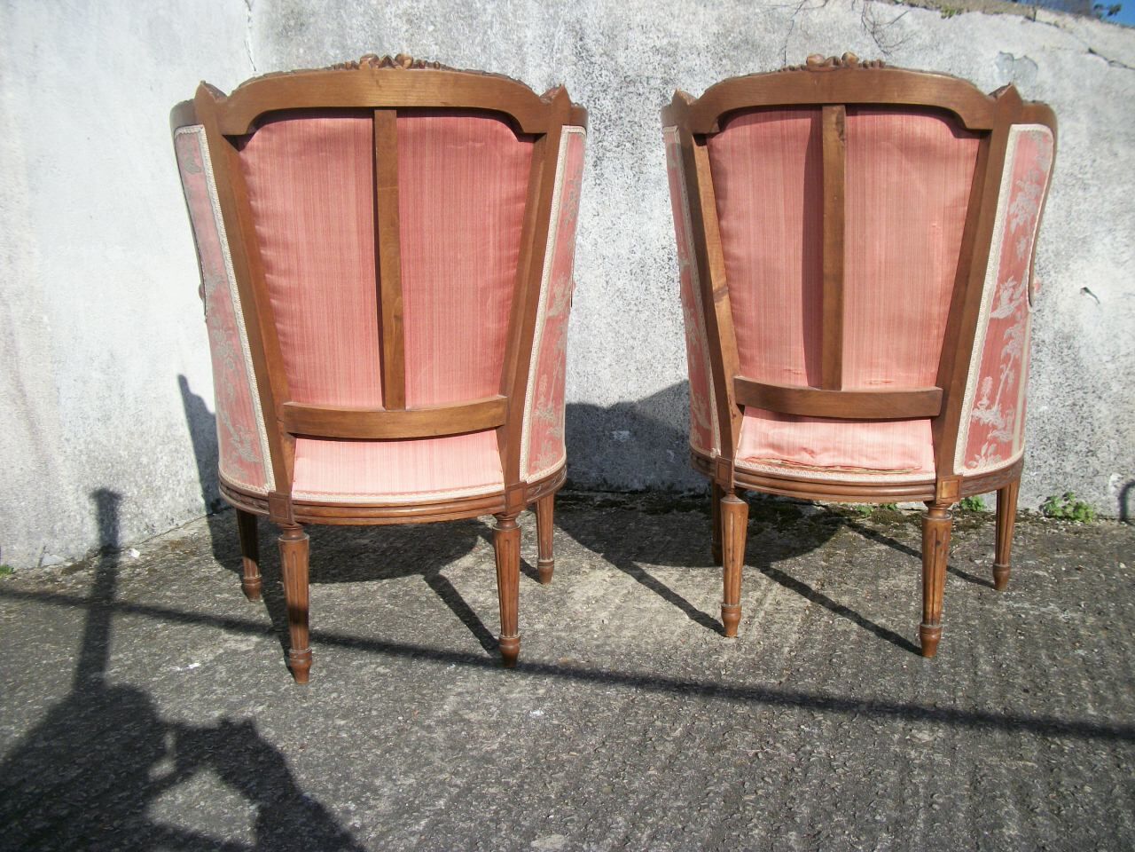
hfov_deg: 56.8
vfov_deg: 44.2
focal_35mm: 32
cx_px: 568
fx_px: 1049
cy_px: 426
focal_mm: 5.7
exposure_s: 1/200
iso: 80
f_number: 8.8
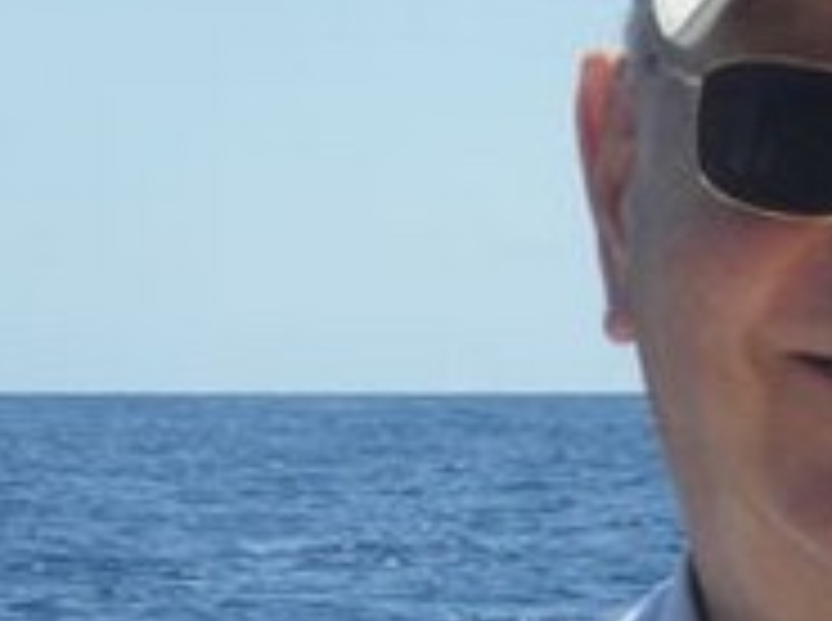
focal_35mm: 297
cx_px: 693
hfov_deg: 6.7
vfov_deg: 5.0
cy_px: 688
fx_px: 7125
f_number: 7.5
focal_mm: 15.3
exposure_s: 1/160
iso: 50
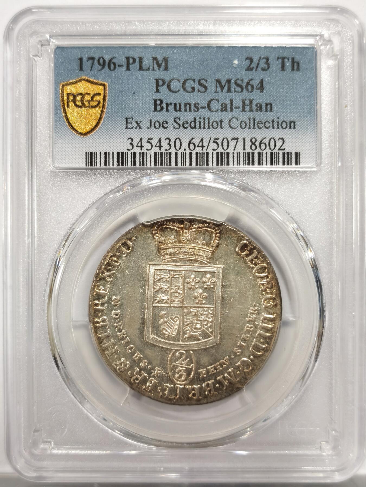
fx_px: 761
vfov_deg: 35.5
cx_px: 183
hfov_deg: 27.0
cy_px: 244
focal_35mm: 54
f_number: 16
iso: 100
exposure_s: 1/100
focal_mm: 5.56
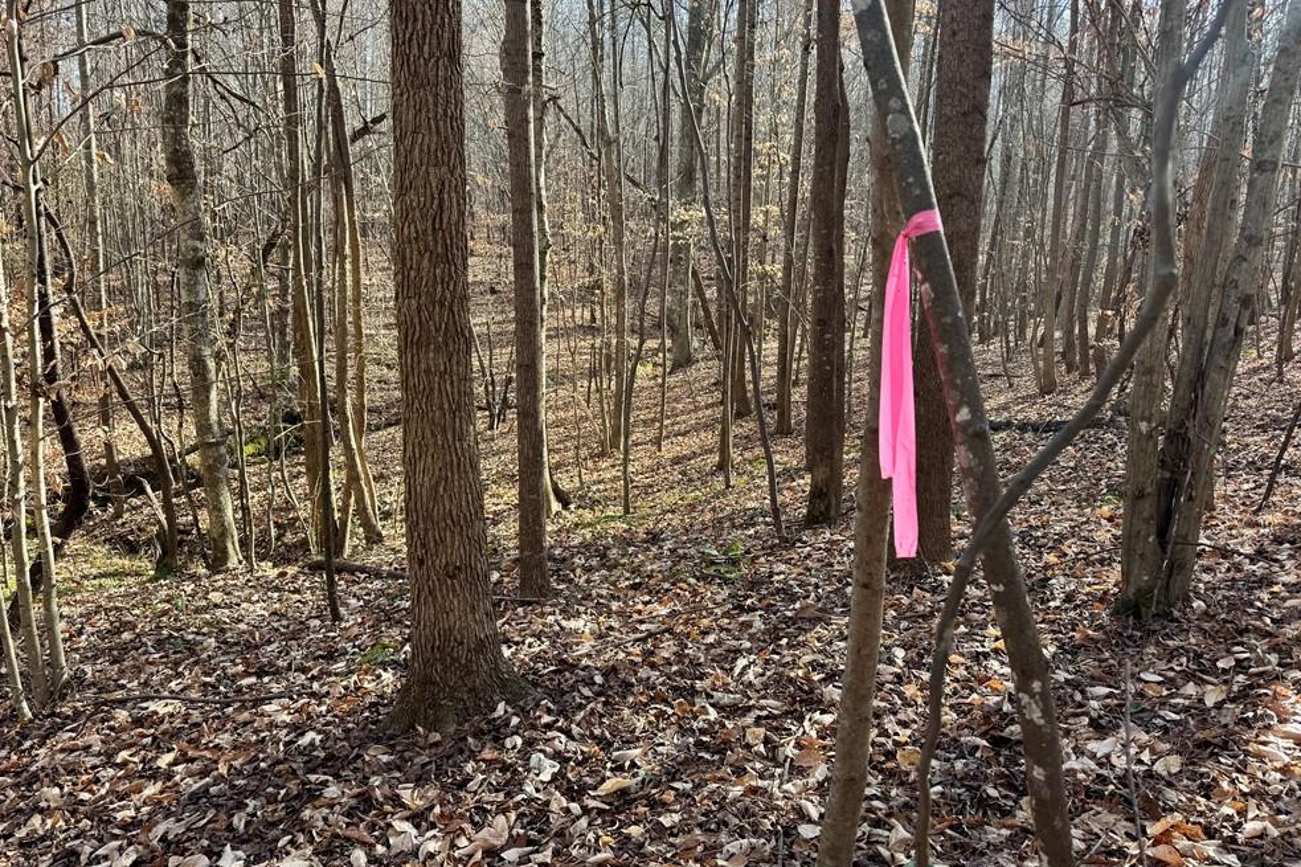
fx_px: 939
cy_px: 410
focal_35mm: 26
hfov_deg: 69.4
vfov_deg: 49.5
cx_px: 625
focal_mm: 6.76
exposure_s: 1/402
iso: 80
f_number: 1.78
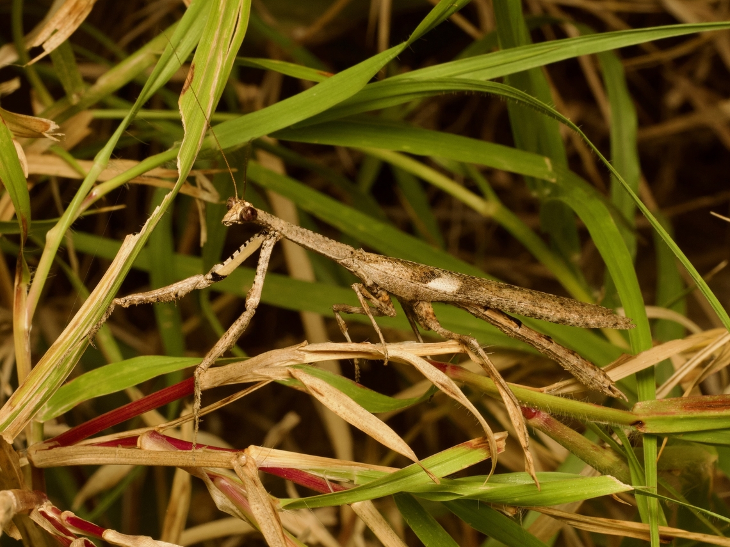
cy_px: 274
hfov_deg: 16.4
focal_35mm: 120
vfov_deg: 12.3
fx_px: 2531
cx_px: 365
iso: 400
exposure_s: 1/60
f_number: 13
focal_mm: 60
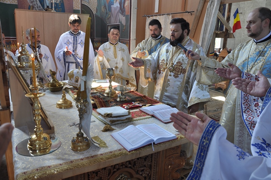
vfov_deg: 47.8
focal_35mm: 27
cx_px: 136
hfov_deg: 67.4
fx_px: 203
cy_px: 90
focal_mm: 18
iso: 200
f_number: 5.6
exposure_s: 1/30
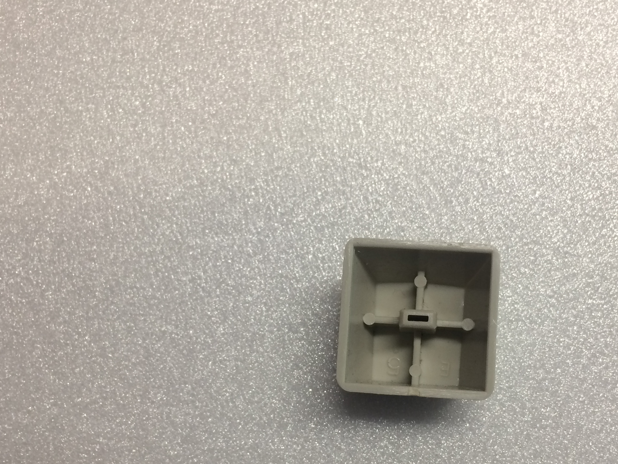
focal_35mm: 41
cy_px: 313
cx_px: 347
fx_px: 732
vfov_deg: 34.8
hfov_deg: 45.7
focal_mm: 4.15
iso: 32
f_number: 2.2
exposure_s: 1/40
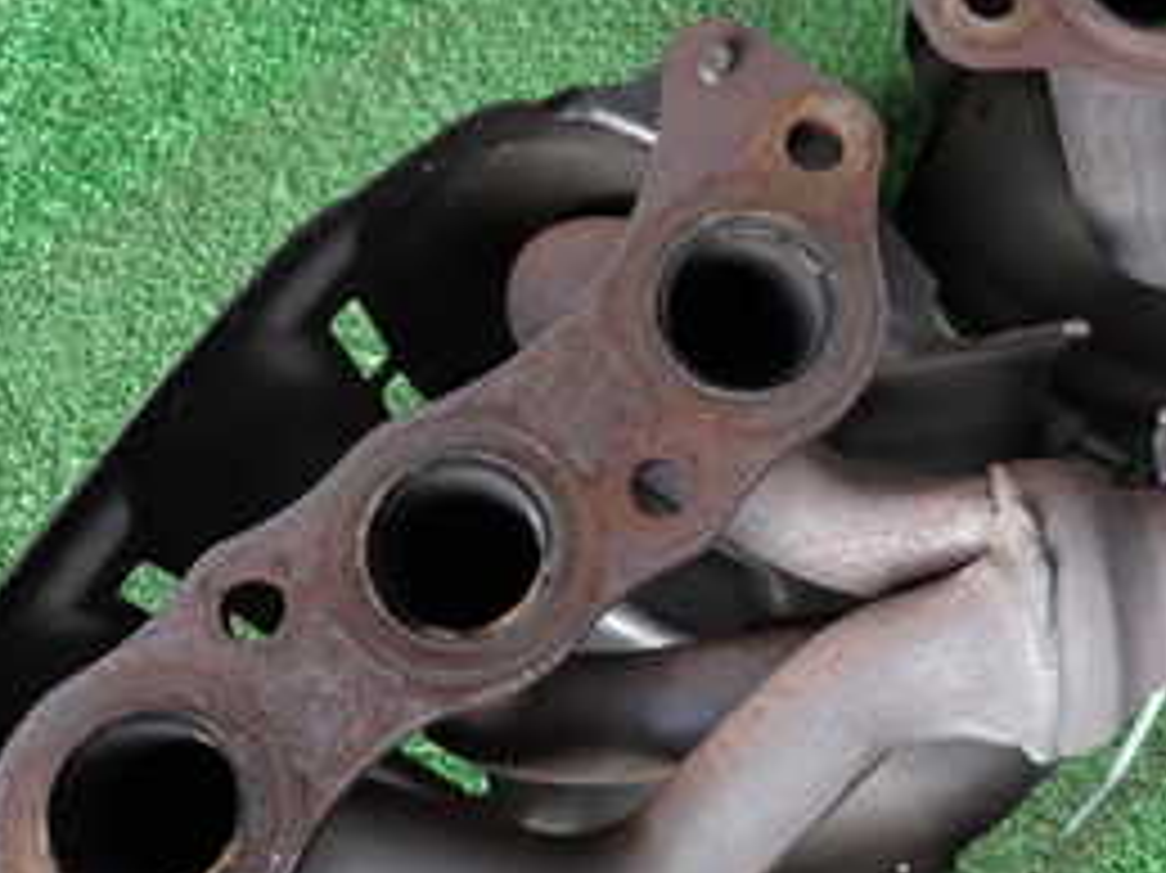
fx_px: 1953
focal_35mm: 58
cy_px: 284
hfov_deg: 32.8
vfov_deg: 25.1
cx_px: 824
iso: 250
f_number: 2
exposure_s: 1/30
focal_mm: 4.5
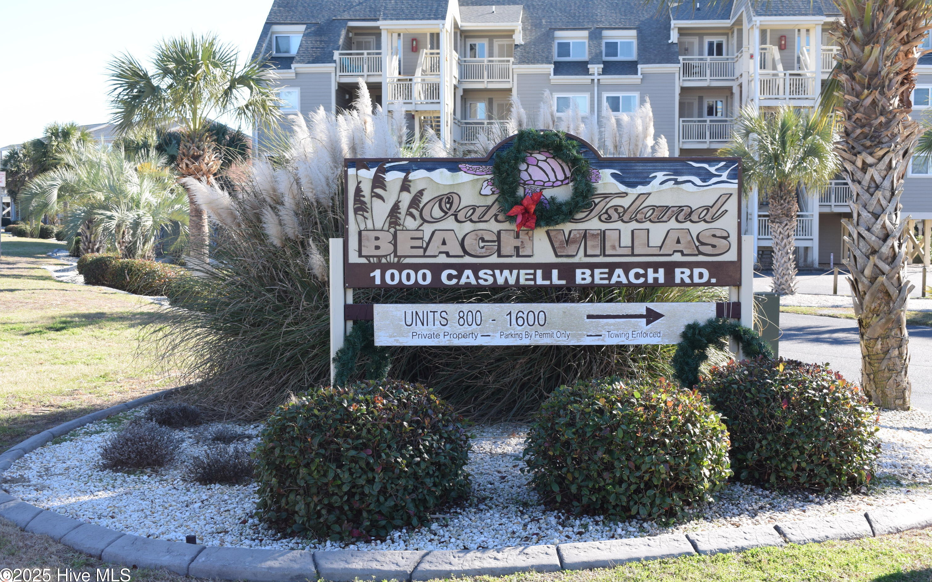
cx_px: 465
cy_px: 293
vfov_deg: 27.1
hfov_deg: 42.2
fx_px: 1207
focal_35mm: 48
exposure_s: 1/250
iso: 400
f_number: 8
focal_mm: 31
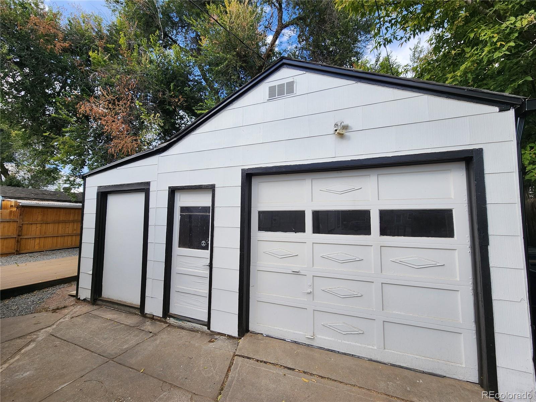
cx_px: 268
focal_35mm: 13
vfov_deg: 89.9
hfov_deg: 106.2
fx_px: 201
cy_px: 201
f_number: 2.2
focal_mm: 2.2
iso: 50
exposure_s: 1/843
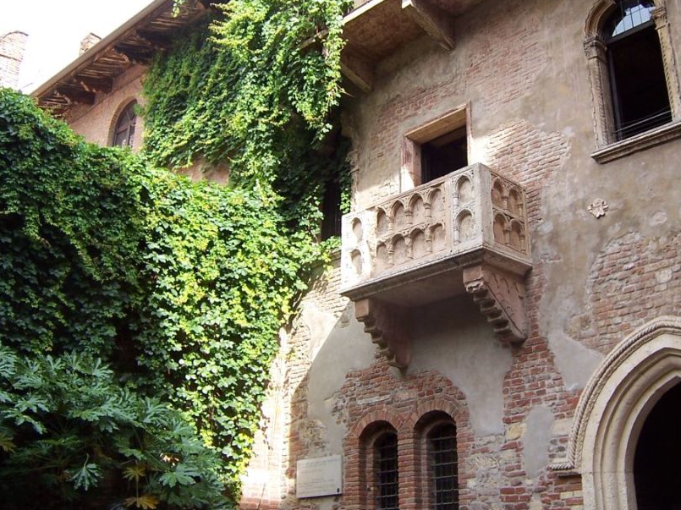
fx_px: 826
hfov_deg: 44.5
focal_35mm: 42
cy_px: 211
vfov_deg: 34.2
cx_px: 417
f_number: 3.4
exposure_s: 1/180
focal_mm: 5.5
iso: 80
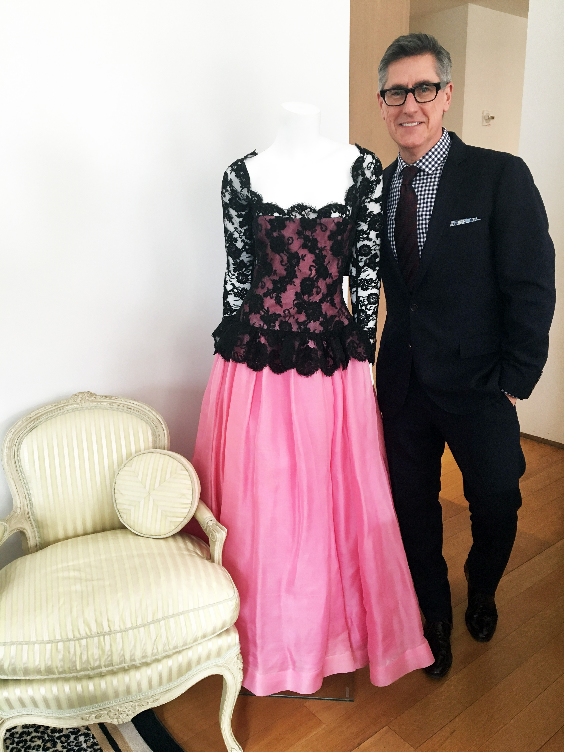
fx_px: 630
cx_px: 282
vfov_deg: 61.7
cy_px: 376
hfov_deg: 48.2
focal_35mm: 29
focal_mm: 4.15
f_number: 2.2
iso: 100
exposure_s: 1/30
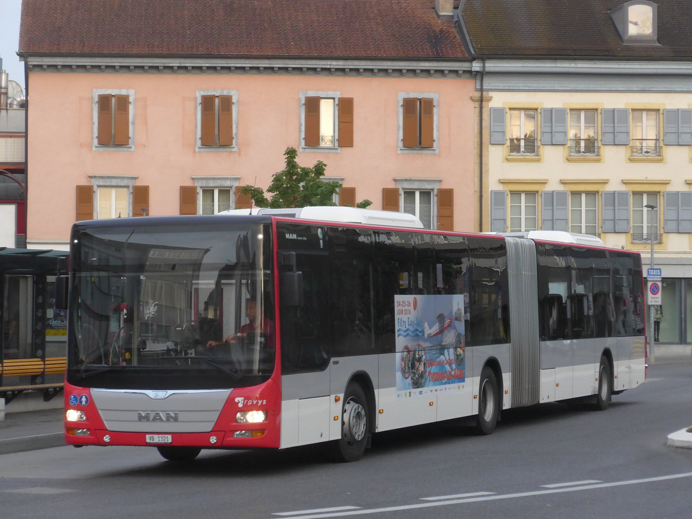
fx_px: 2199
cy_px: 260
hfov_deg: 17.9
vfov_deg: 13.5
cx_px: 346
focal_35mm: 110
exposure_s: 1/320
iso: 500
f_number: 4.9
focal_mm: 21.6
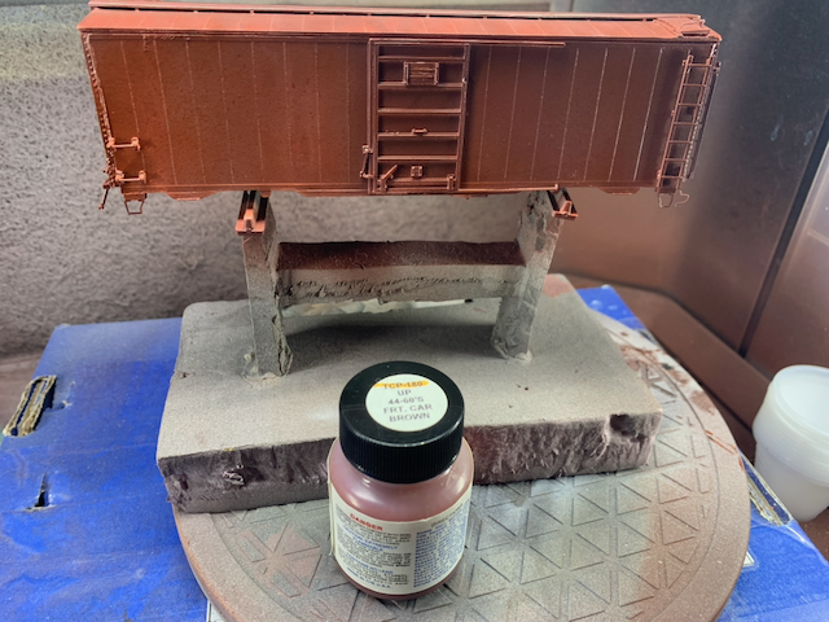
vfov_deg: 53.1
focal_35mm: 26
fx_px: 623
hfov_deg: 67.3
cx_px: 414
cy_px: 311
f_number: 1.8
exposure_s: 1/64
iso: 80
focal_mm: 4.25
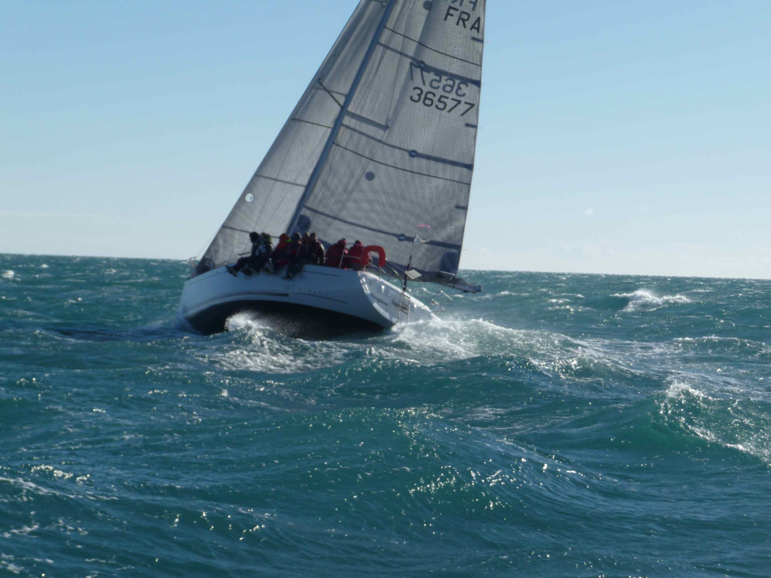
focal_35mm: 103
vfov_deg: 14.4
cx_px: 386
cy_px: 289
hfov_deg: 19.1
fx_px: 2294
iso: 100
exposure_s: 1/1000
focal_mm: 17.5
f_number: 4.7
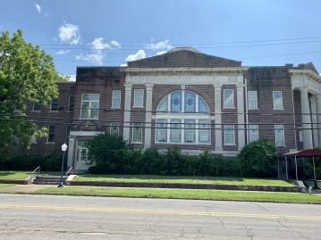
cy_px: 112
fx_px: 269
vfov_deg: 48.2
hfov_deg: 61.7
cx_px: 164
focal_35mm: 29
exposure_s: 1/3205
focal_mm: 4.25
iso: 32
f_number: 1.8
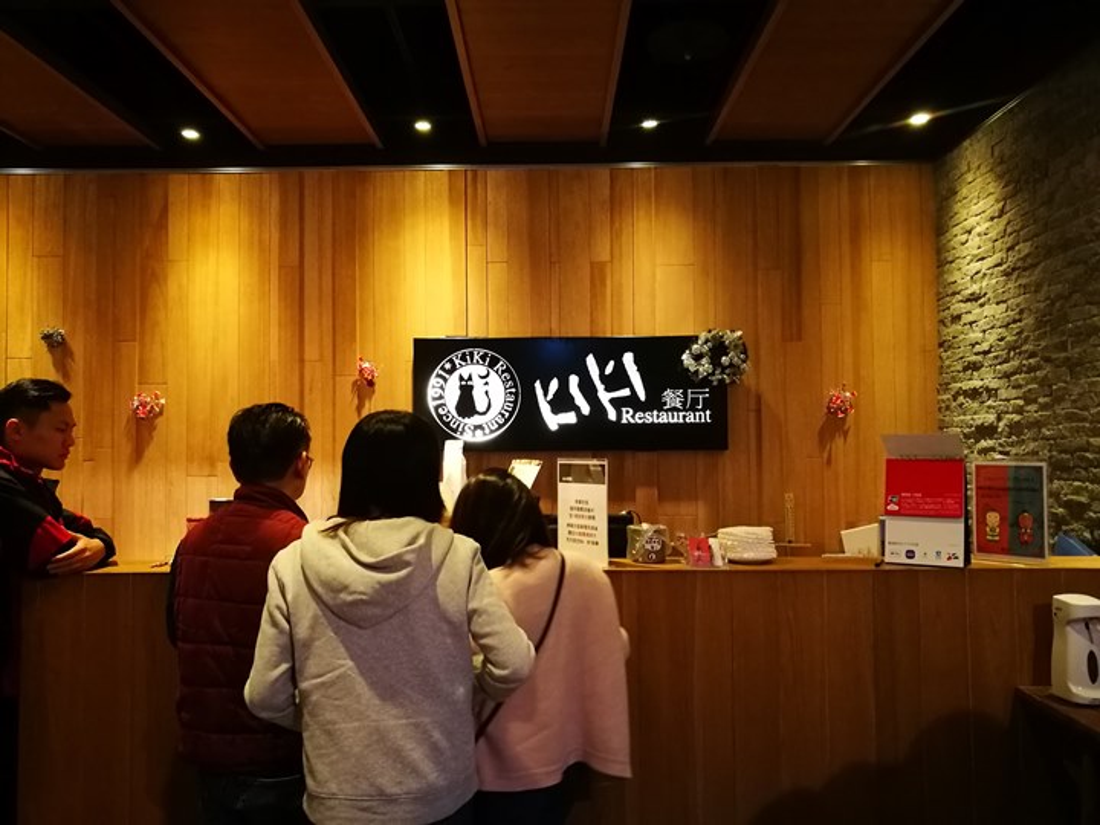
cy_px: 412
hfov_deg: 65.3
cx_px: 550
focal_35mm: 27
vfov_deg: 51.4
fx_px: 858
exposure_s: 1/20
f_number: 2.2
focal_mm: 4.5
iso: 640
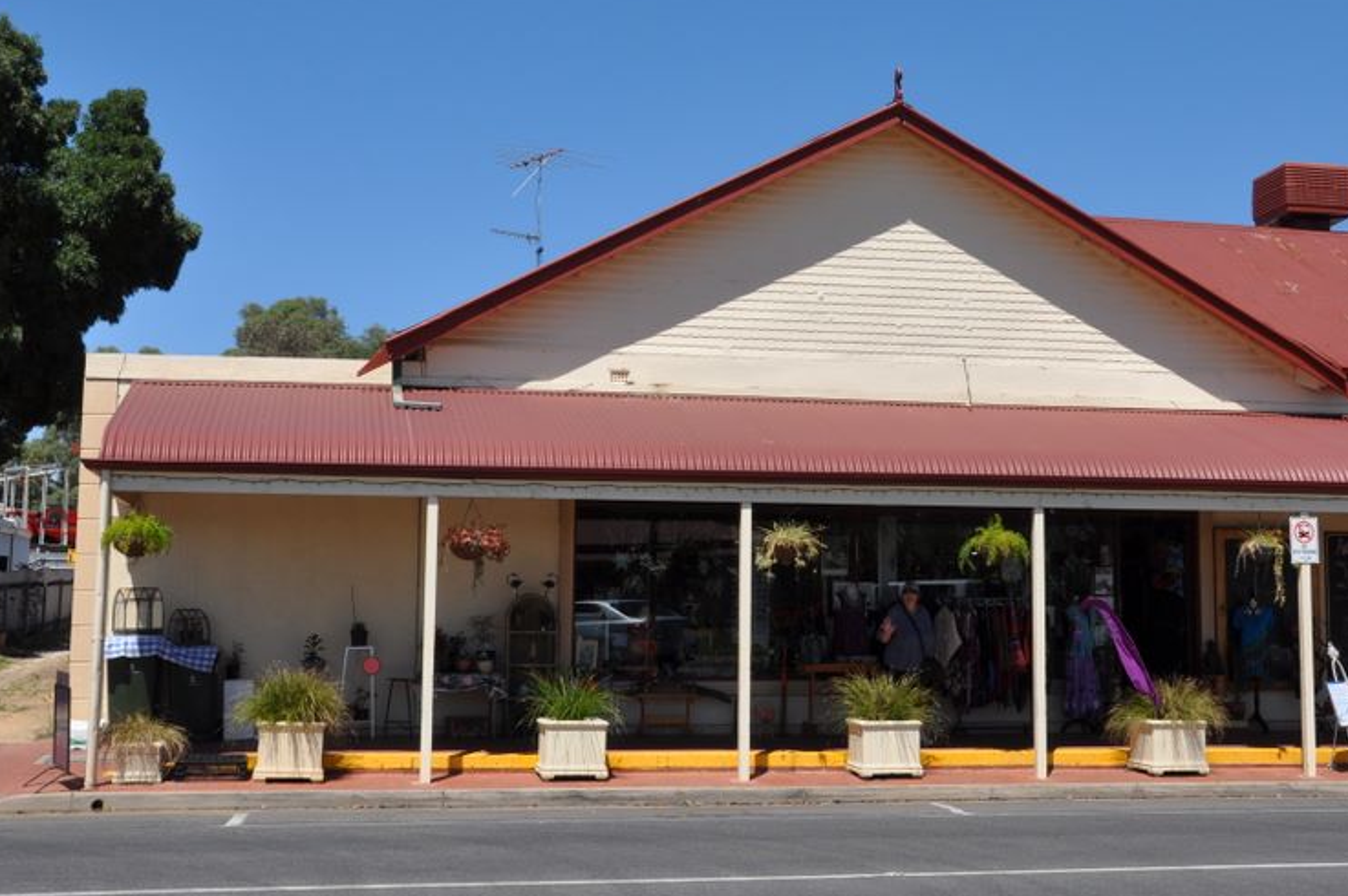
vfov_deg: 26.8
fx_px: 1871
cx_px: 744
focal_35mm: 50
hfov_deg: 39.6
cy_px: 331
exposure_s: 1/200
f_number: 14
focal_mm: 24
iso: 200
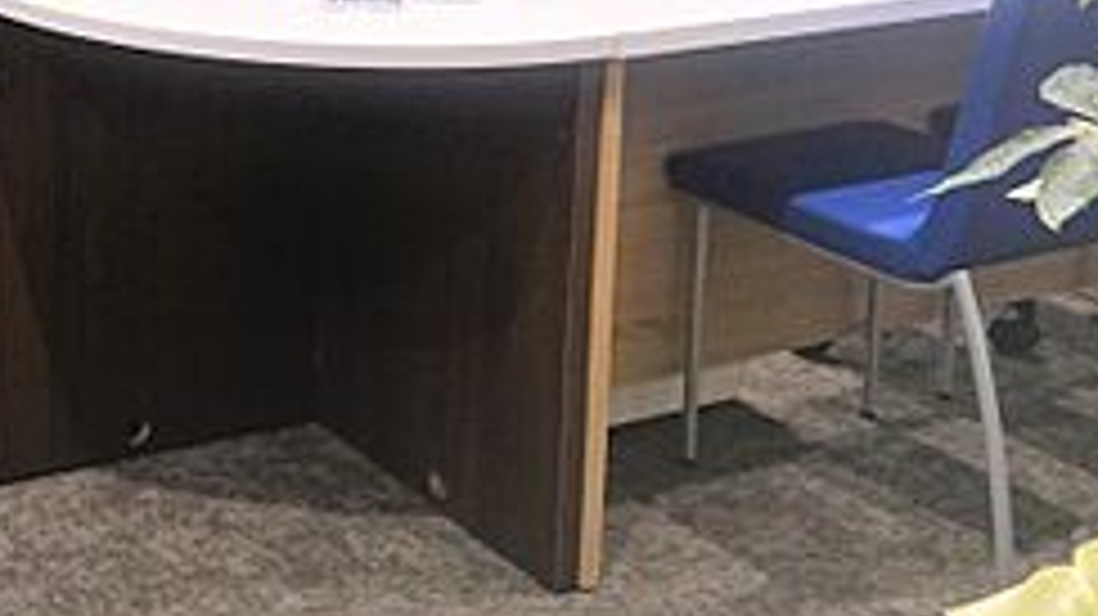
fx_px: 1921
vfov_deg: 17.2
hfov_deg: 28.7
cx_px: -130
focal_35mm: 66
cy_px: -166
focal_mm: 16
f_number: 3.5
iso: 250
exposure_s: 1/60
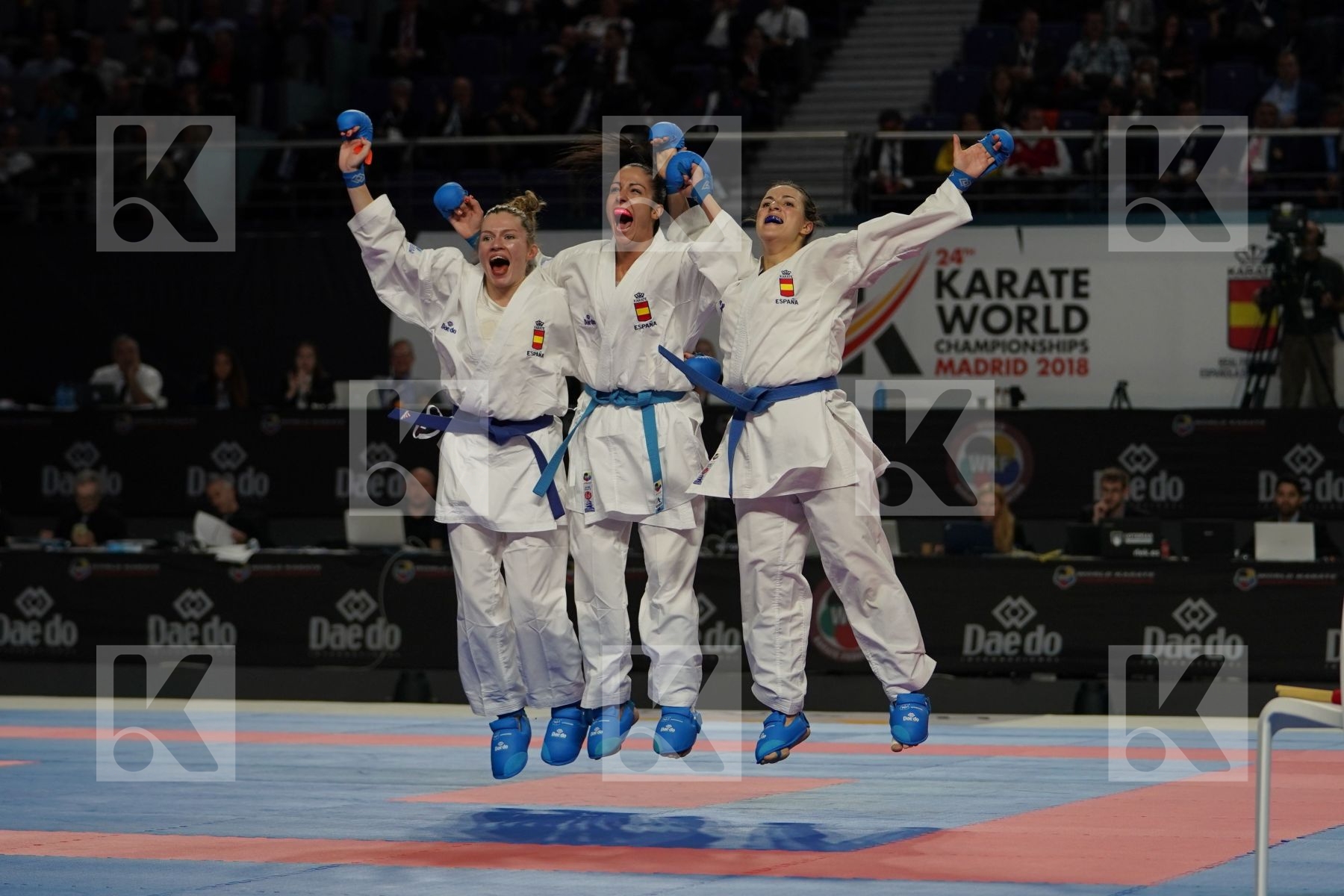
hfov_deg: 15.8
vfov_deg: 10.5
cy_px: 448
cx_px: 672
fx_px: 4853
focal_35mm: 130
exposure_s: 1/1000
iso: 640
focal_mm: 87
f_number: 2.8
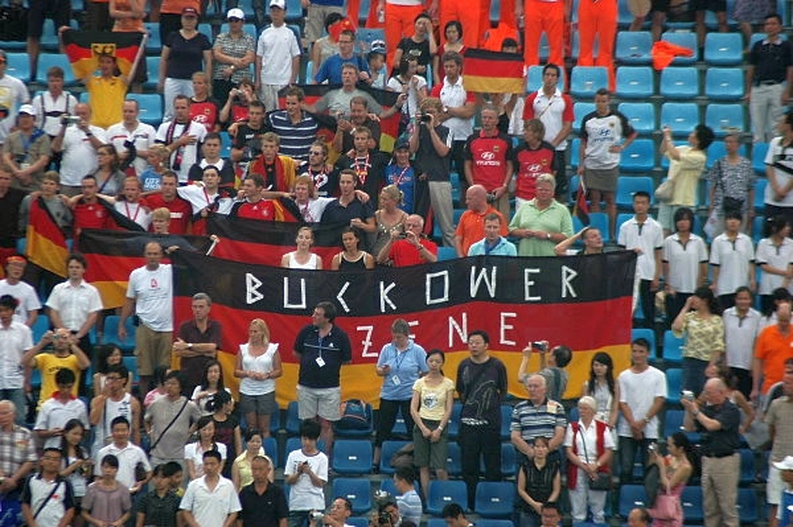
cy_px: 264
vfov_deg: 3.0
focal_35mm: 450
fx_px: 9904
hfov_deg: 4.6
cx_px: 396
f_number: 5.6
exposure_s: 1/60
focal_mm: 300
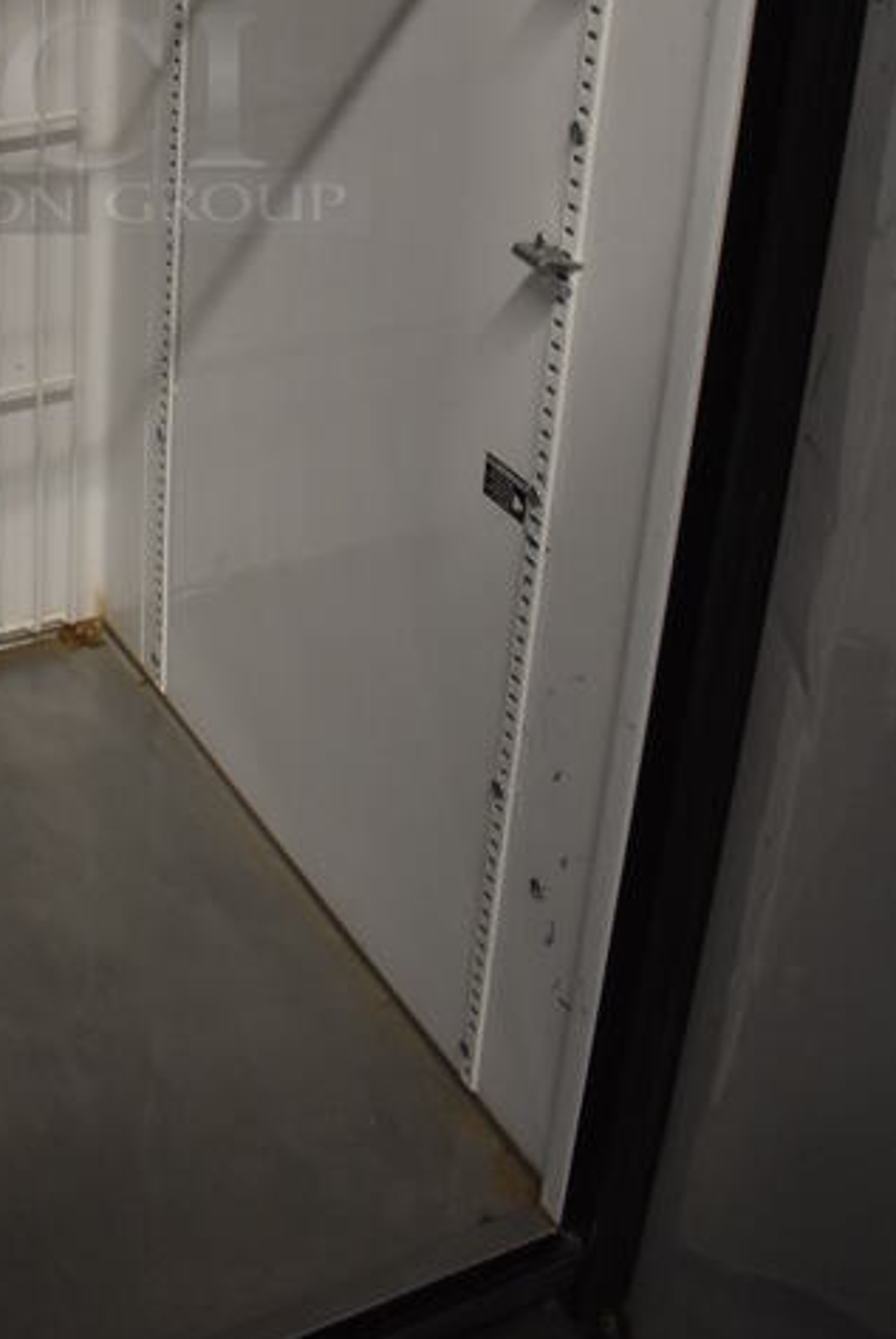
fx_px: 1937
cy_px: 86
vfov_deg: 35.5
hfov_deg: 25.1
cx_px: 57
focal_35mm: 52
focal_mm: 18
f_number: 3.5
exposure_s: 1/125
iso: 1600
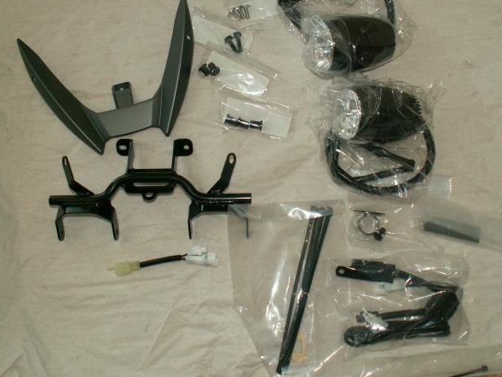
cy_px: 173
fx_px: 551
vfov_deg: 37.7
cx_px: 267
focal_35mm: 38
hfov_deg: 48.9
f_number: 2.8
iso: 125
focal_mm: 5.86
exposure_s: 1/60
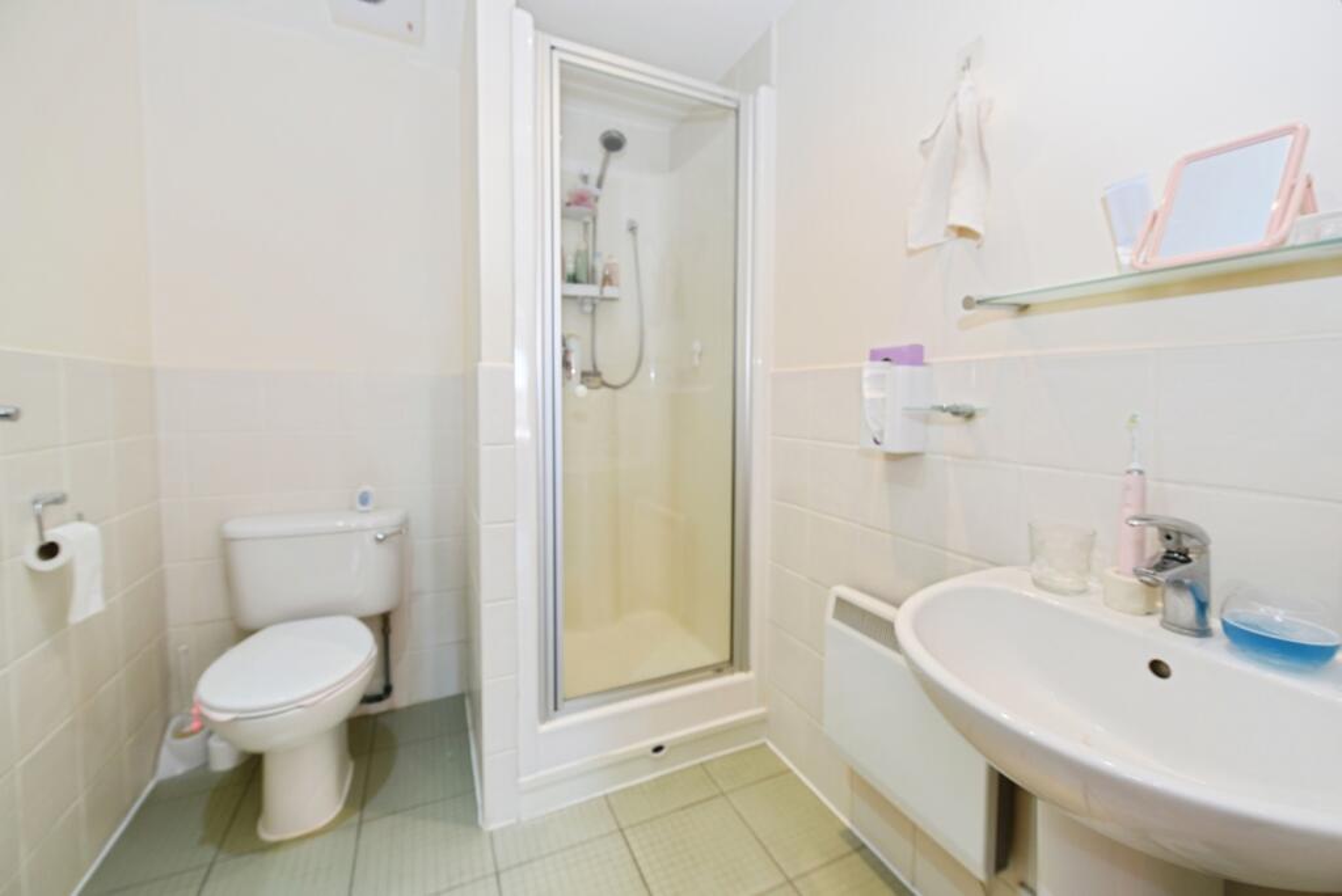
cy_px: 448
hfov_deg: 104.2
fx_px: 522
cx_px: 671
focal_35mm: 14
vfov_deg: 81.3
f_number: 4
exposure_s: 1/60
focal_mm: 14
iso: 400
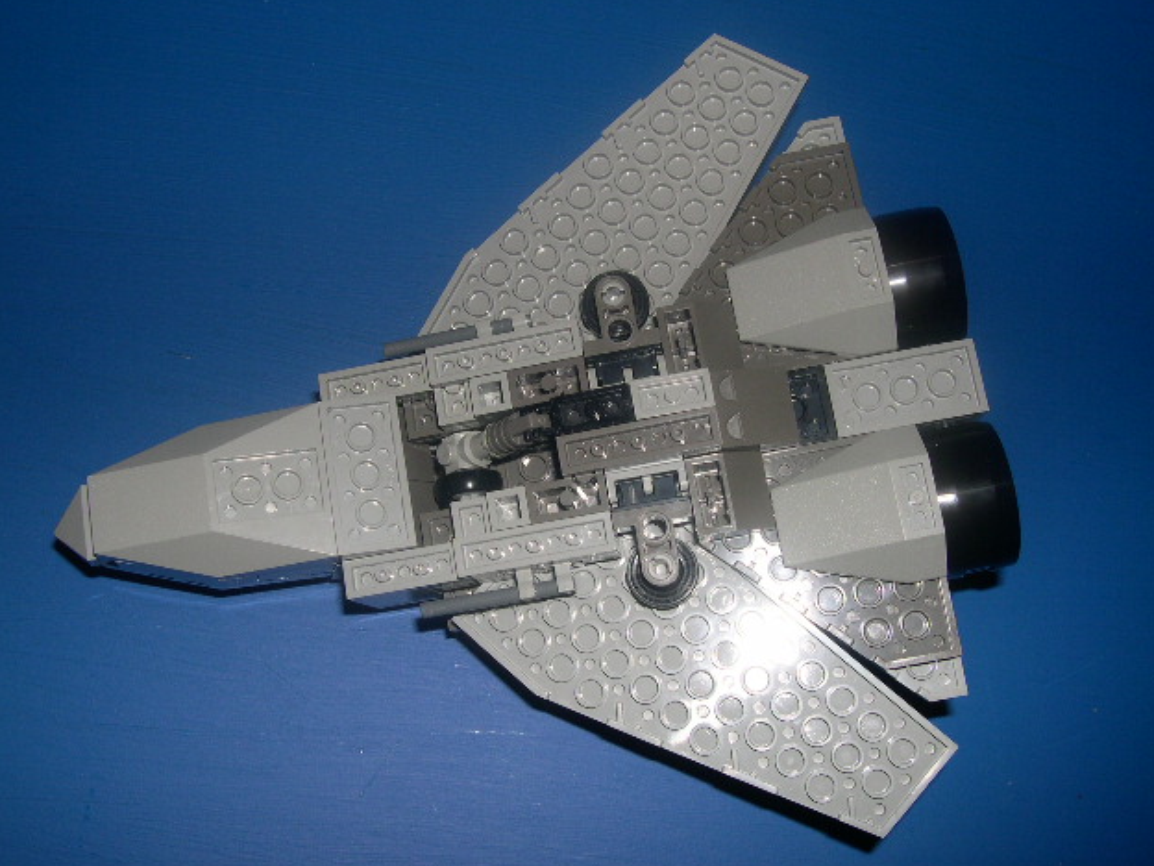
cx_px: 573
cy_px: 433
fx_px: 1300
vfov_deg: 36.8
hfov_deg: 47.9
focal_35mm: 39
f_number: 7.6
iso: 100
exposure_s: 1/60
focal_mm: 8
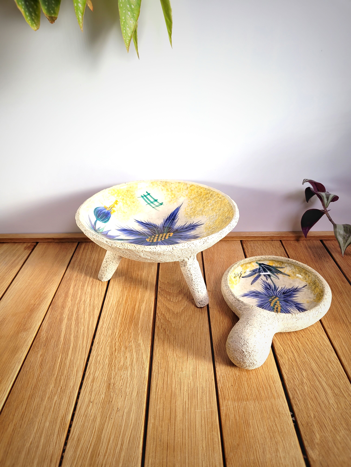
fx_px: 352
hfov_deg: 53.1
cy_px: 234
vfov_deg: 67.3
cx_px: 176
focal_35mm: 26
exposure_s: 1/1760
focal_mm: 5.4
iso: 40
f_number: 1.8
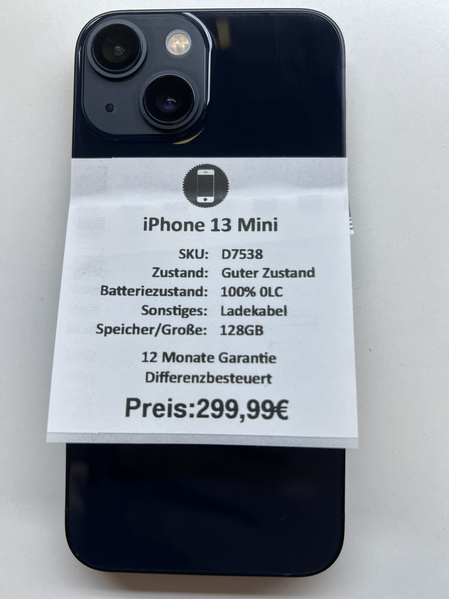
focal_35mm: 26
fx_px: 450
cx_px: 224
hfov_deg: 53.1
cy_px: 300
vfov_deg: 67.3
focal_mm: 5.7
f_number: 1.5
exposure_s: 1/306
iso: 50
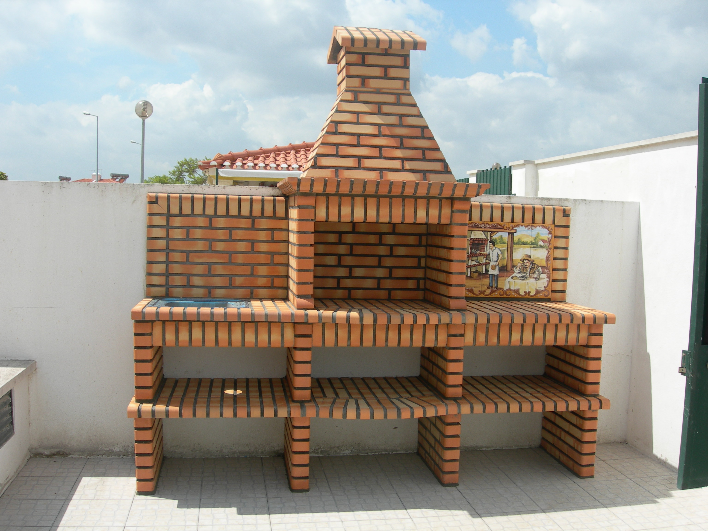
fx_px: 777
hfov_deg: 49.0
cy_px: 266
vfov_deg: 37.7
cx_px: 354
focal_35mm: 38
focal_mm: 7.8
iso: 50
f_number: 4.8
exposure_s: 1/556
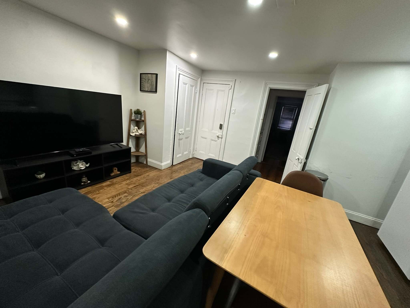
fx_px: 166
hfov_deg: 102.1
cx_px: 205
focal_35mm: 14
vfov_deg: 85.7
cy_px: 154
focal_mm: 2.22
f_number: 2.2
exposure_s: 1/60
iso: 500
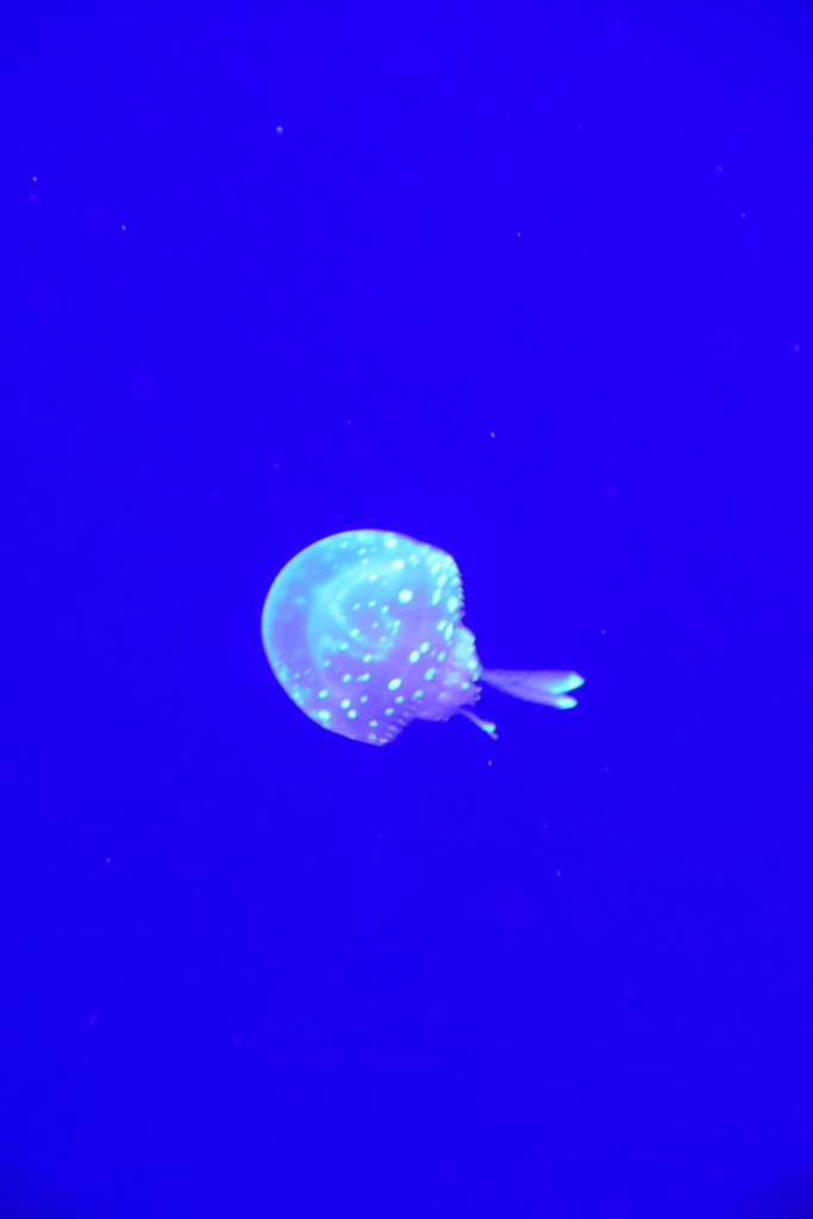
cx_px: 406
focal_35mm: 128
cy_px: 610
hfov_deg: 10.8
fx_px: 4317
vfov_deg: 16.1
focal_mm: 85
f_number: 6.3
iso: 4000
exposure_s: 1/50
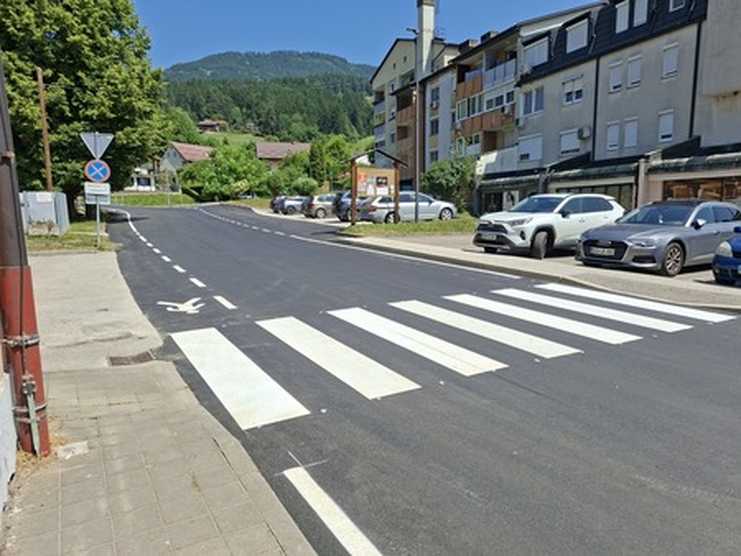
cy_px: 278
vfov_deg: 58.9
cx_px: 370
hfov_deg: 73.9
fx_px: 493
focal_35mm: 23
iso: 50
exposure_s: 1/2427
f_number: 1.8
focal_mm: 5.54
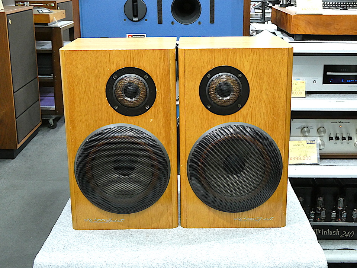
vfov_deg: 29.1
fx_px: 516
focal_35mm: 50
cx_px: 178
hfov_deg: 38.2
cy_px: 134
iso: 400
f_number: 5.6
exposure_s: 1/6
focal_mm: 9
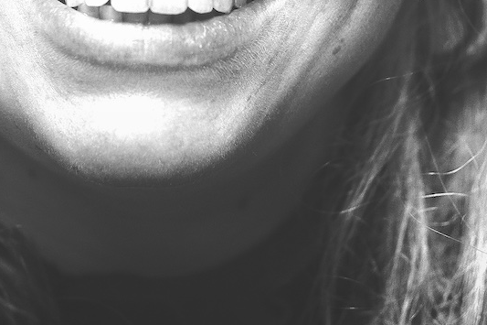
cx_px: 127
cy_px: -157
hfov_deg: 6.5
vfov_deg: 4.3
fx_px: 4260
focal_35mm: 315
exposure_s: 1/125
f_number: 1.4
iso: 320
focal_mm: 56
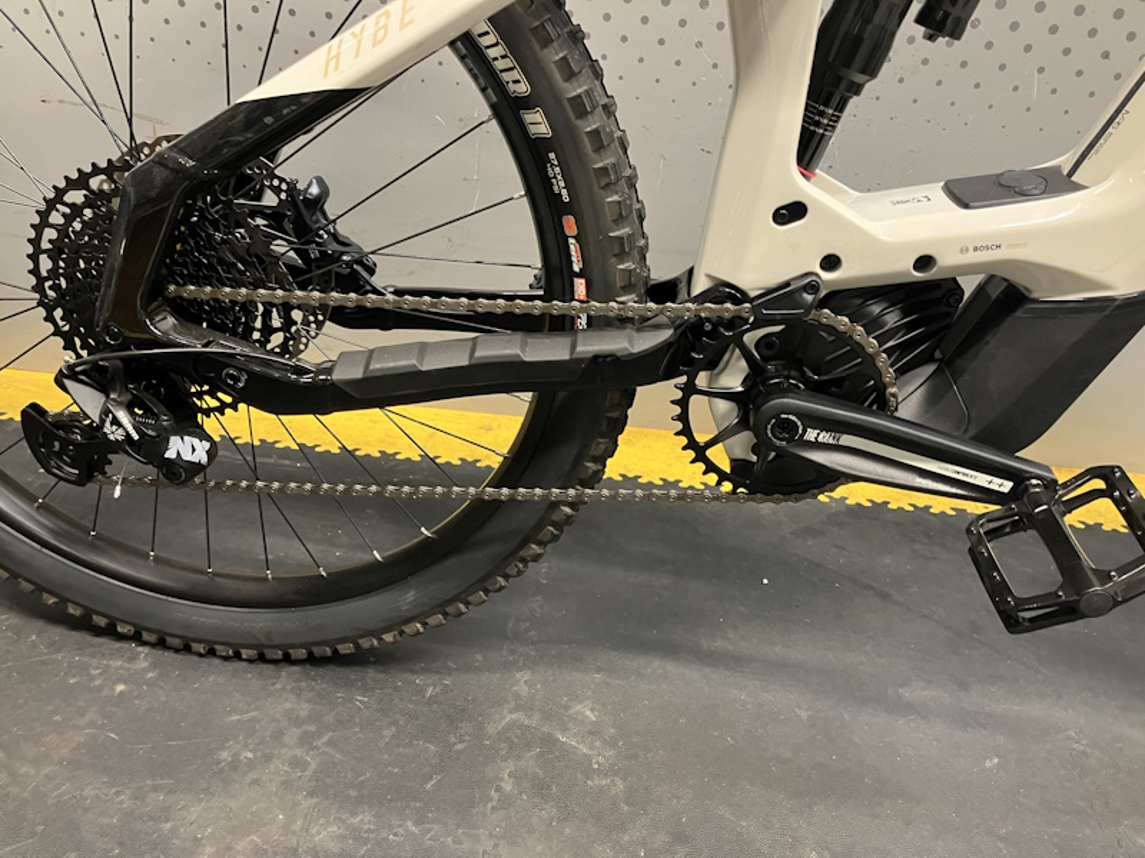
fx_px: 926
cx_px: 572
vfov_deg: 49.7
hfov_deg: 63.4
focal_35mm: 28
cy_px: 429
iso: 250
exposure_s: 1/33
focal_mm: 3.99
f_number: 1.8
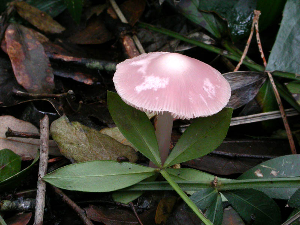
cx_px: 150
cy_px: 112
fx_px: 1291
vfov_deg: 10.0
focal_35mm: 149
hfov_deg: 13.3
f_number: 10.1
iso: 200
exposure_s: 1/8
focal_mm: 30.8
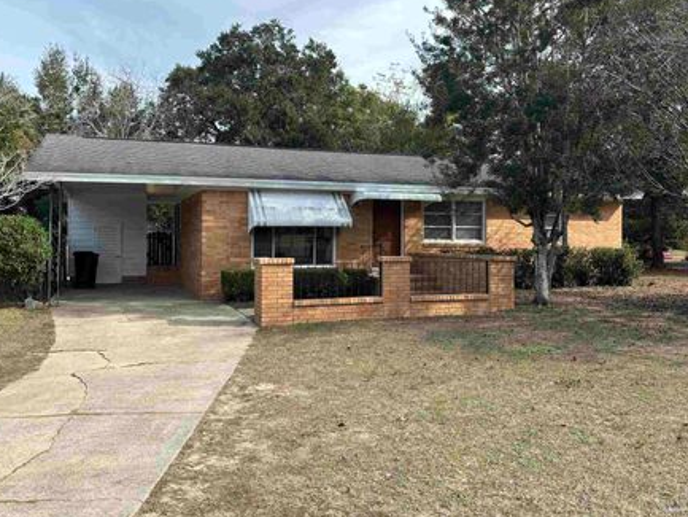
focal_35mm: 30
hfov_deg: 59.9
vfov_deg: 46.7
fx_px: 596
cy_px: 225
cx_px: 324
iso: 50
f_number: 1.6
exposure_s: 1/903
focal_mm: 5.96
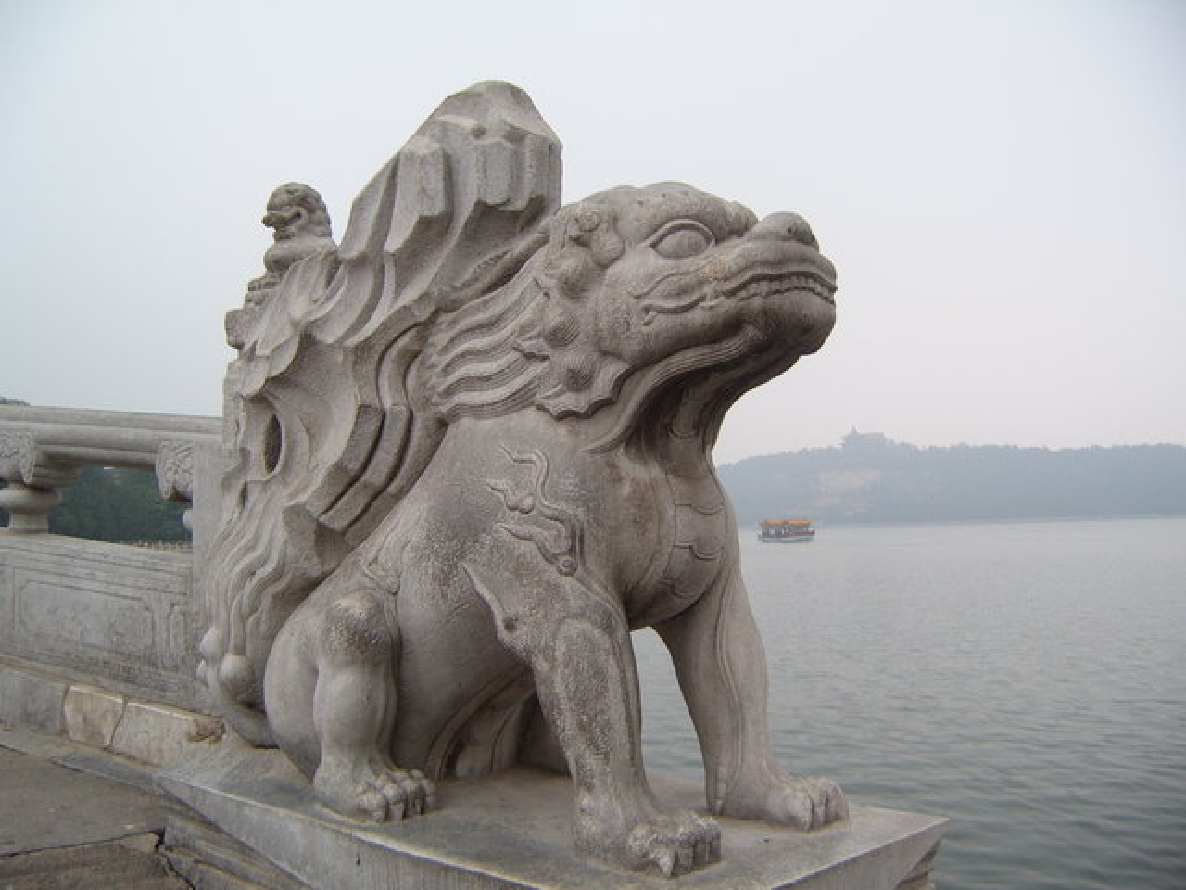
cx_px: 593
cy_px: 445
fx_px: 1268
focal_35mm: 37
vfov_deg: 38.7
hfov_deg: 50.1
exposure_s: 1/60
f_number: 2.9
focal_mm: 6.2
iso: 63
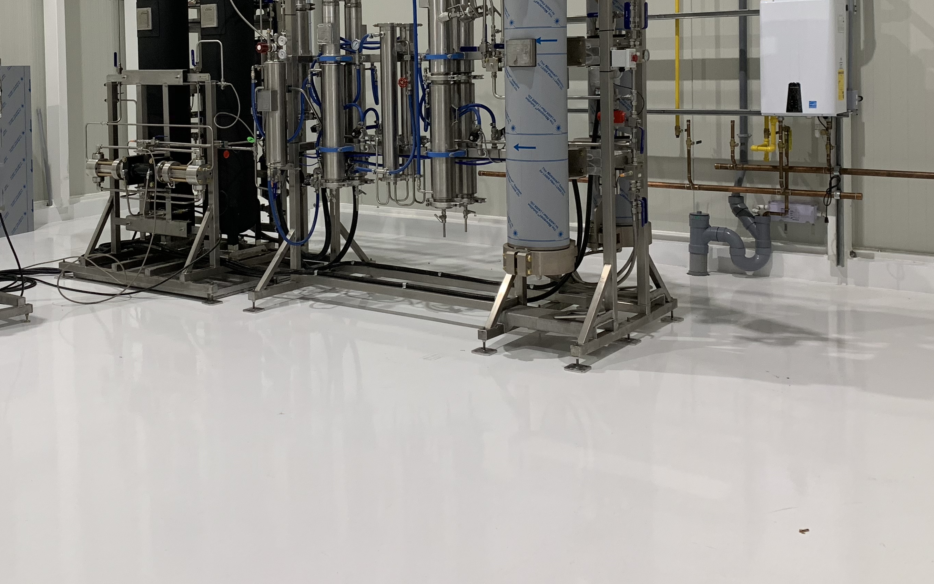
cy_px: 107
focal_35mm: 41
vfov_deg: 30.4
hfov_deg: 47.7
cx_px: 341
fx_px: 1044
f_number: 1.8
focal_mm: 4.25
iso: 100
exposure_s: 1/89
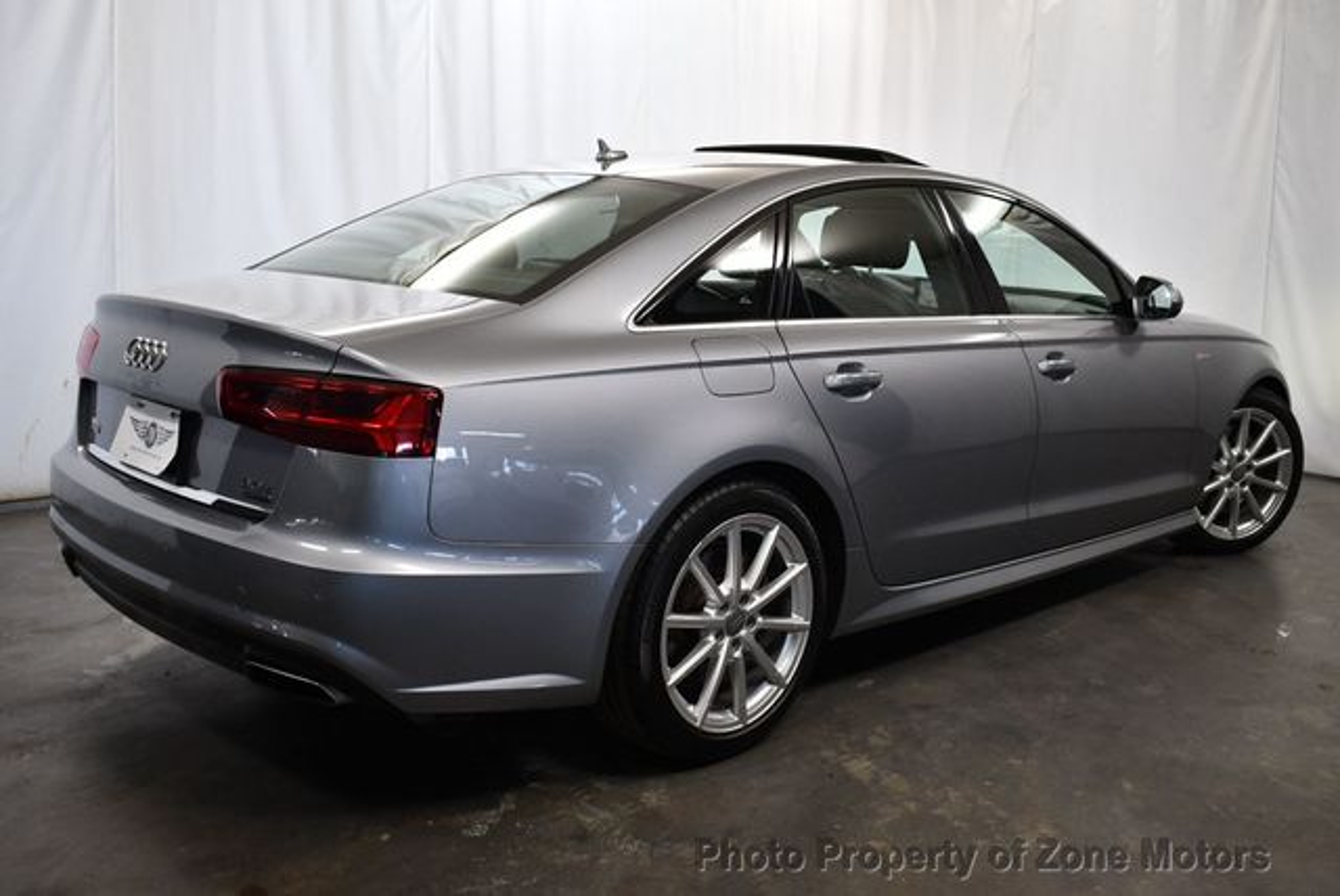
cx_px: 670
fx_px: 1341
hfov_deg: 53.1
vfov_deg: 36.9
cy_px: 448
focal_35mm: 36
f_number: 3.5
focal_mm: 18
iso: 800
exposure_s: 1/200
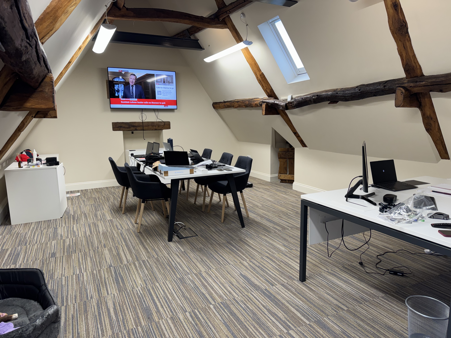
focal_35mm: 24
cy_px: 169
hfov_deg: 71.6
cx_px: 226
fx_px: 313
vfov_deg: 56.8
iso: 125
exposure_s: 1/100
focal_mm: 6.76
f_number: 1.78
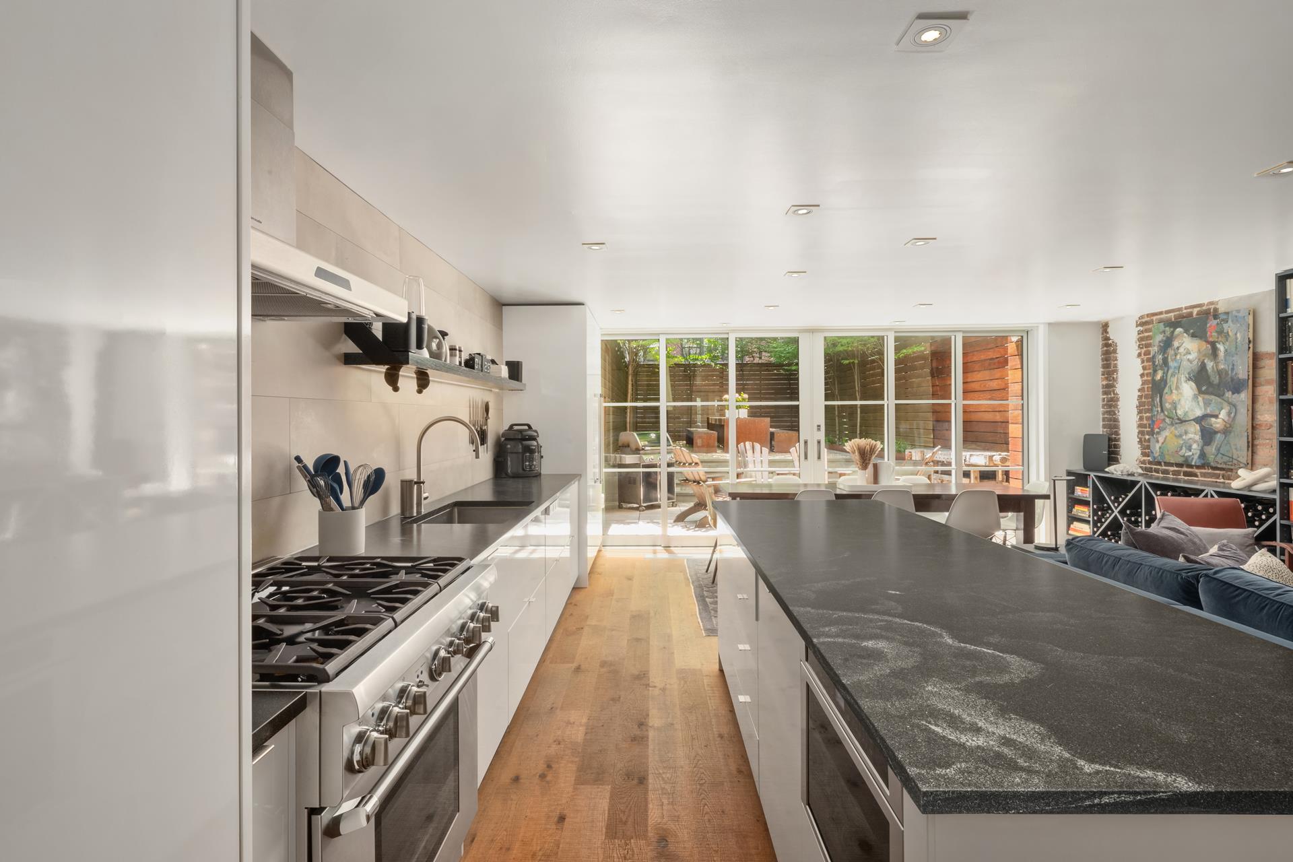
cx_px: 646
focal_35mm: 17
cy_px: 431
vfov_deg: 70.4
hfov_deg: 93.3
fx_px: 611
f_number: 22
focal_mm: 17
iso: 500
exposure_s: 2.5
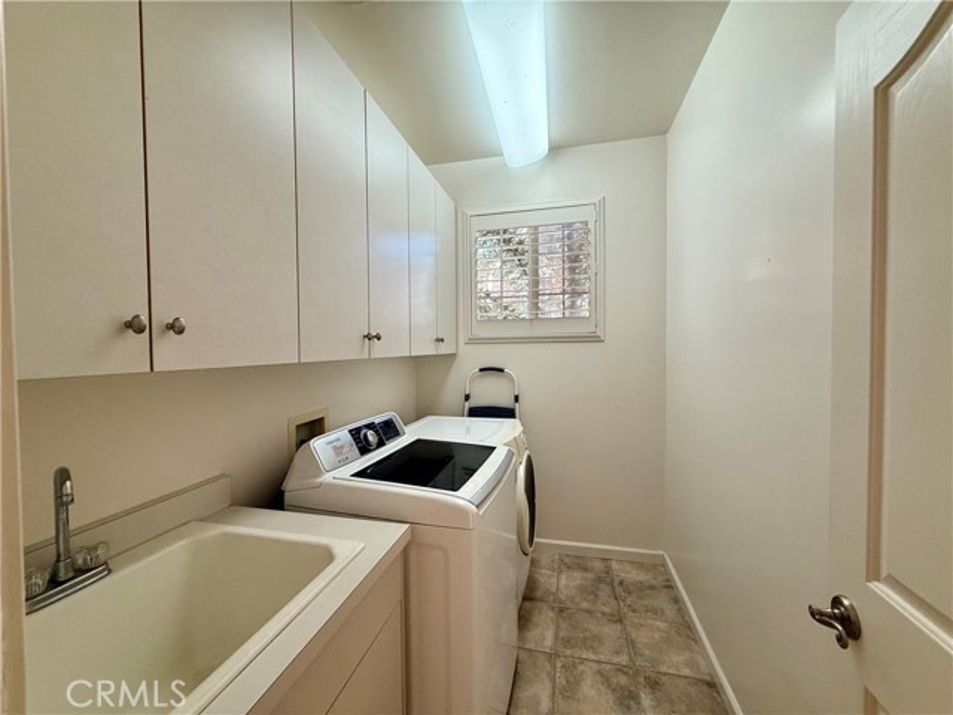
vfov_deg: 85.7
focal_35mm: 14
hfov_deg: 102.1
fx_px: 385
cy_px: 358
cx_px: 476
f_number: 2.2
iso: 200
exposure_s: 1/120
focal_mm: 2.22
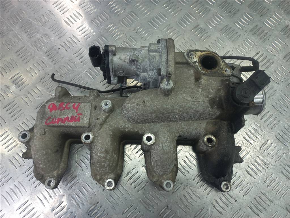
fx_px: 209
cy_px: 109
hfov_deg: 69.4
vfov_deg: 54.9
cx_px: 145
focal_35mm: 25
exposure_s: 1/50
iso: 50
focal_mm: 4.6
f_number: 1.8
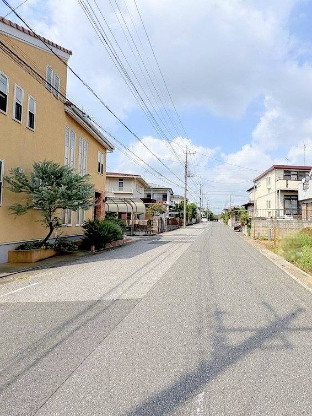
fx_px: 228
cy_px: 210
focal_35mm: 19
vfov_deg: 84.7
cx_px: 230
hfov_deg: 64.9
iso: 50
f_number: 2.2
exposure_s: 1/3390
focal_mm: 2.22
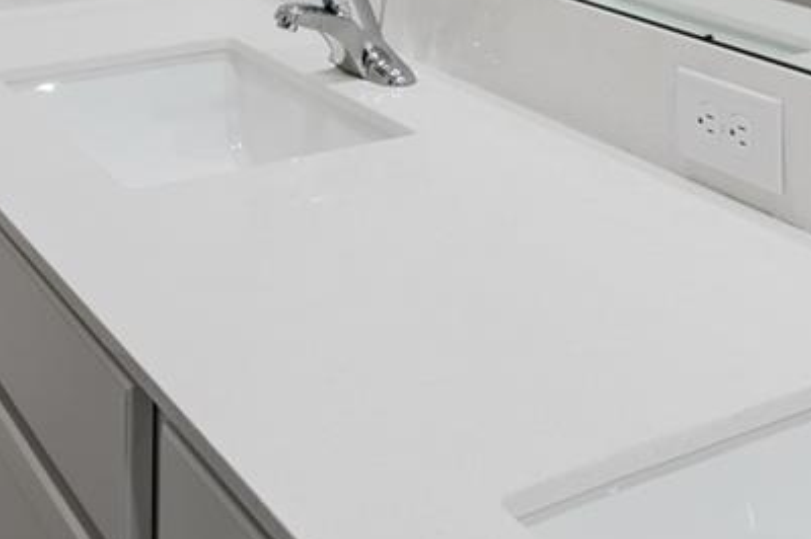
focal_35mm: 90
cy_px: -346
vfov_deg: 13.9
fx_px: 2026
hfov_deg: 22.6
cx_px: 371
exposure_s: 1/60
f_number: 8
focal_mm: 15
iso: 100
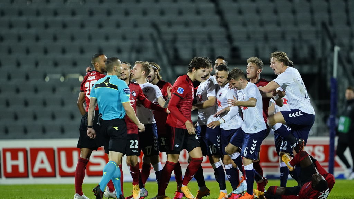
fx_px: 5914
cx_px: 177
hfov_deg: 3.4
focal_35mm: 630
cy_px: 103
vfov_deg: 1.9
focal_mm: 400
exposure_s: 1/1600
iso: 3200
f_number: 2.8
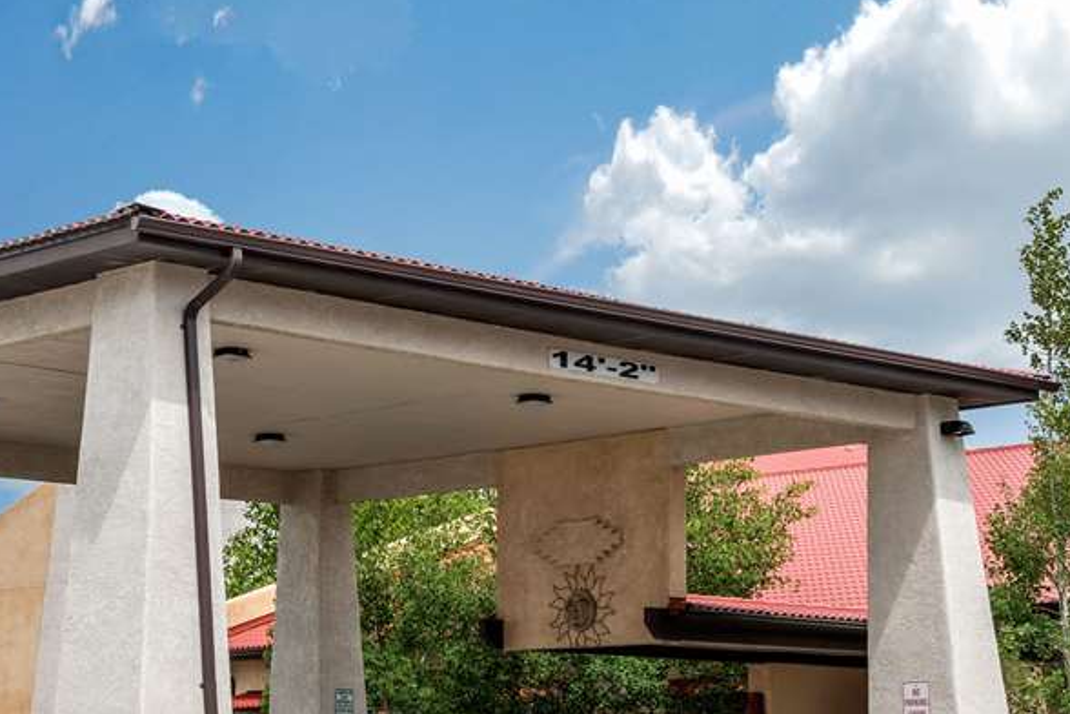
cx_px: 363
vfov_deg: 17.0
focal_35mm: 80
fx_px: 2378
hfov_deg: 25.2
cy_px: 494
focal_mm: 46
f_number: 9
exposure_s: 1/500
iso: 250
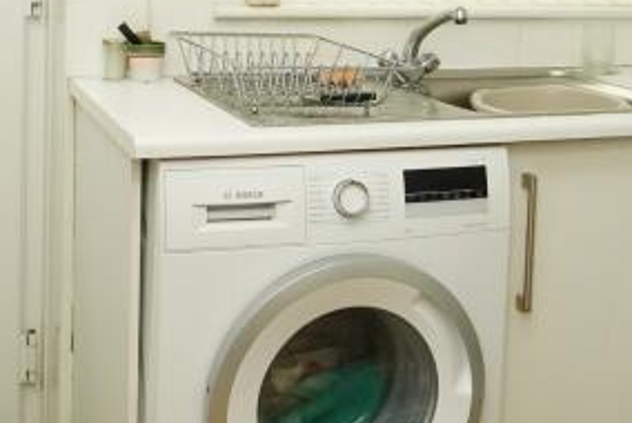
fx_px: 949
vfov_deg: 23.9
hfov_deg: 36.8
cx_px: 280
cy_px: -16
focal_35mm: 54
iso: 3200
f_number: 8
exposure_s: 1/160
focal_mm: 10
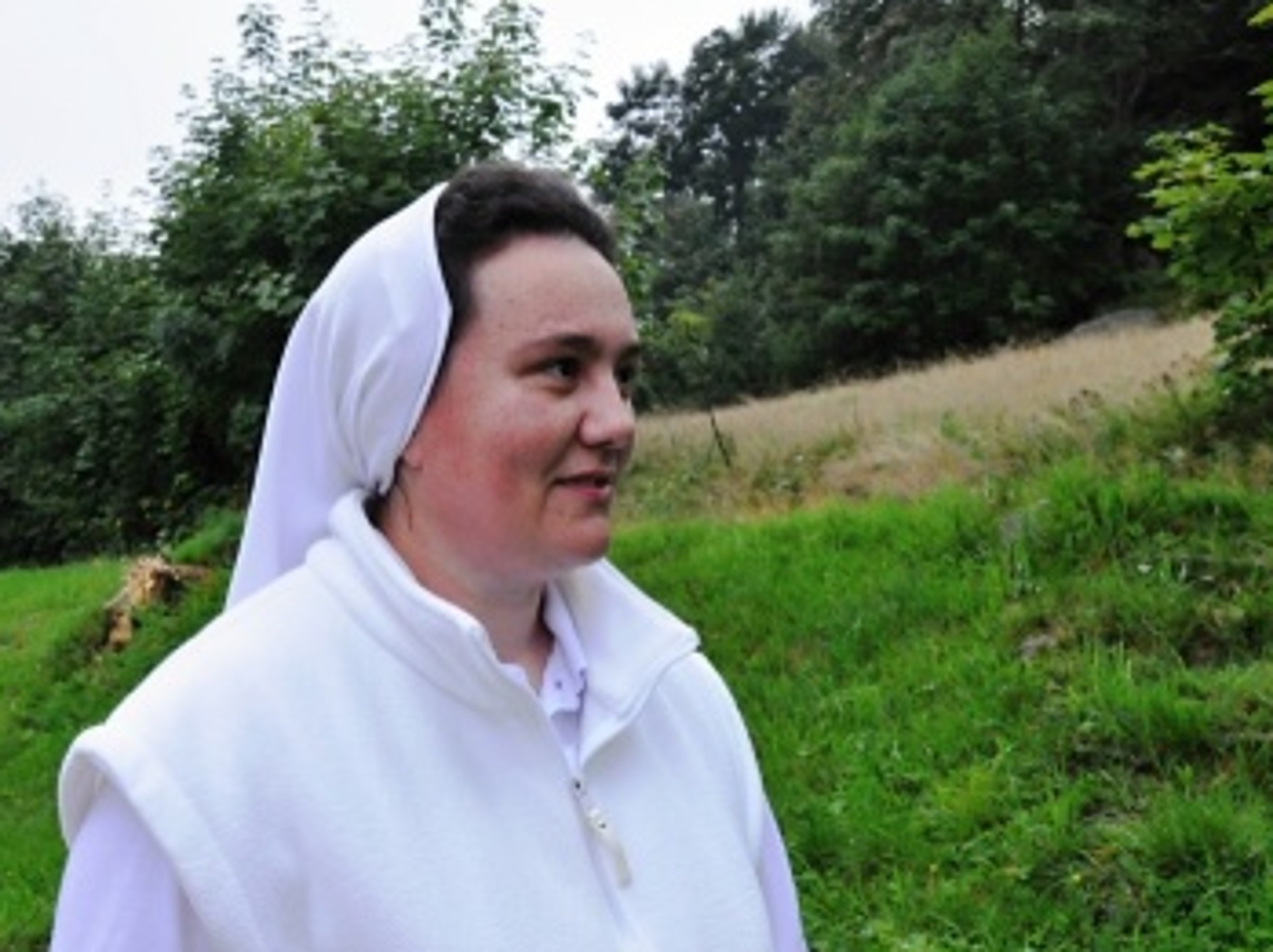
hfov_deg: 43.9
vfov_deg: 33.5
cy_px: 471
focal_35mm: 43
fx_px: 1580
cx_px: 587
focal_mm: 26
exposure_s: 1/400
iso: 3200
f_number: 10
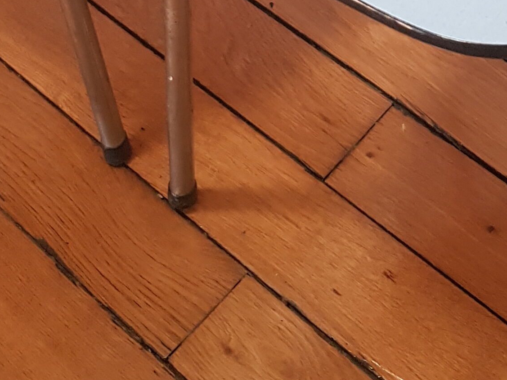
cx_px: 330
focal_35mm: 93
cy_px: -276
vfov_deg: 14.3
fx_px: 1362
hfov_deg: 21.0
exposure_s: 1/33
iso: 160
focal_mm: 4.2
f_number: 1.7
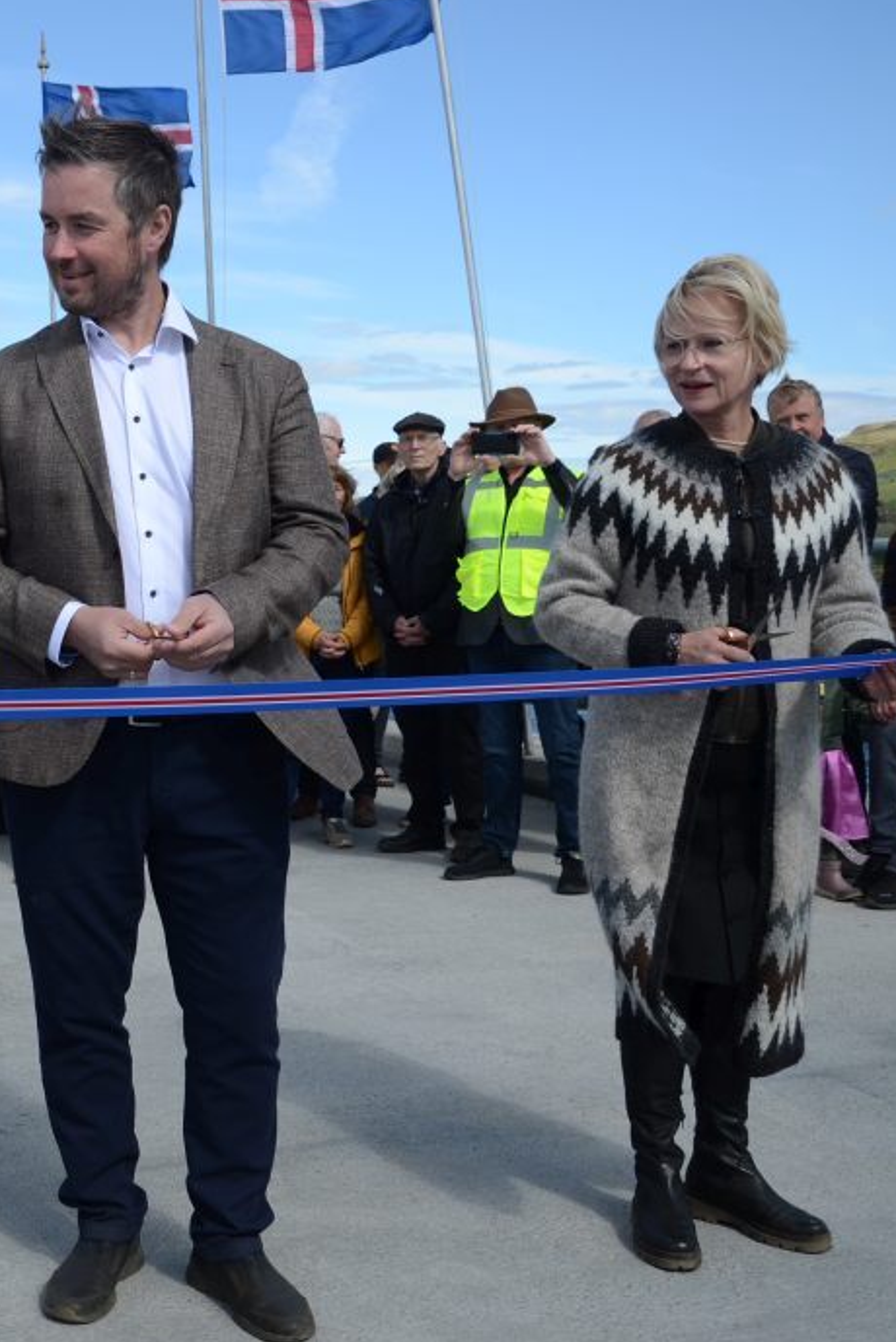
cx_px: -66
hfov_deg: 28.6
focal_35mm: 43
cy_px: 636
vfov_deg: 45.4
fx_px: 1604
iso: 200
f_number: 5.6
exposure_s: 1/1000
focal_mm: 18
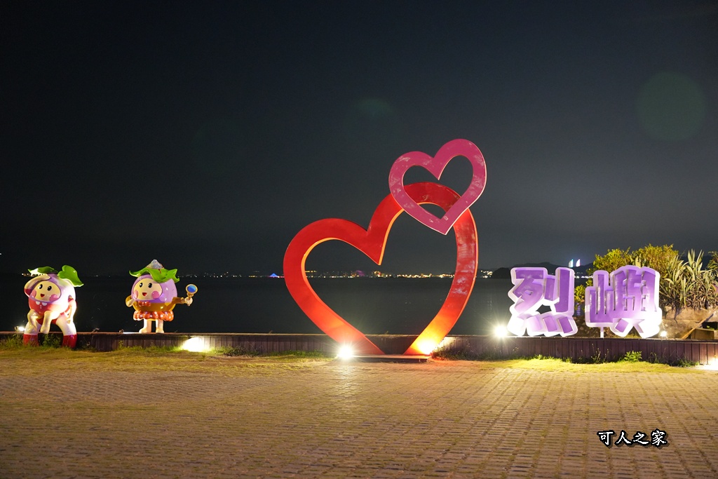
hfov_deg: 44.2
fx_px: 884
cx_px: 359
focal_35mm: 44
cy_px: 240
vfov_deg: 30.3
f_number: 2.8
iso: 5000
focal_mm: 44.3
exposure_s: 1/15
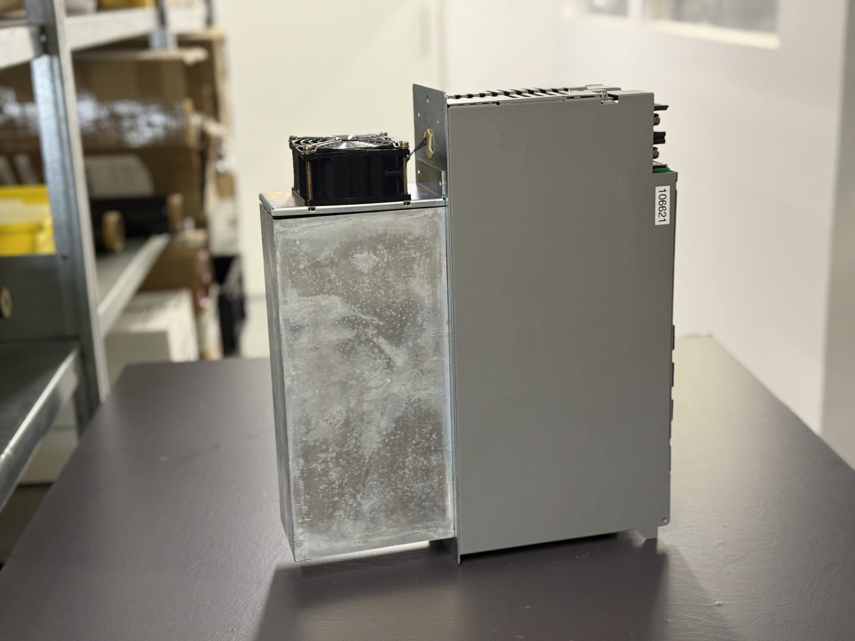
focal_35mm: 48
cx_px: 428
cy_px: 320
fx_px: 1186
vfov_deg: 30.3
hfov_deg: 39.7
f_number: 1.78
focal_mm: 6.76
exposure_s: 1/50
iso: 250
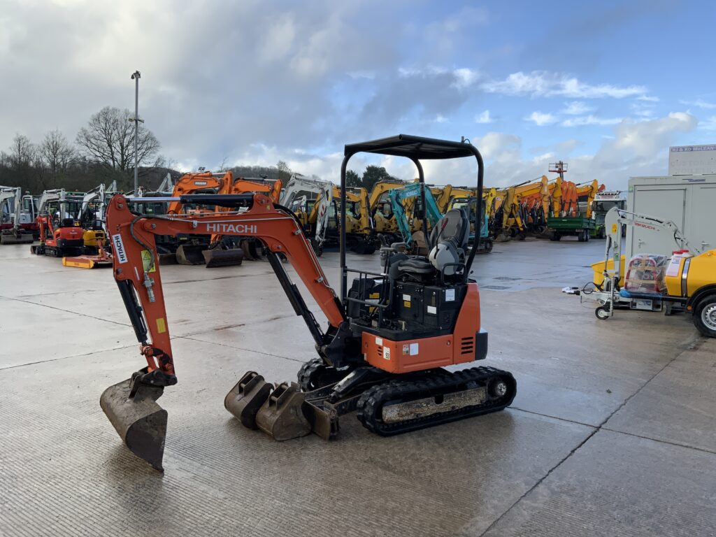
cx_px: 358
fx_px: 600
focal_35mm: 29
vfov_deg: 48.2
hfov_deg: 61.7
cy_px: 268
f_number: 1.8
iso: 16
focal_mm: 3
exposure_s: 1/792
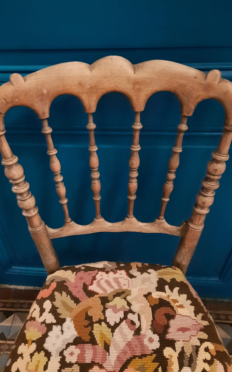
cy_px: 184
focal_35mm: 27
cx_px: 111
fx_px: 273
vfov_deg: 68.4
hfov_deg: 46.0
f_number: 2
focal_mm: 4.6
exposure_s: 1/10
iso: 1000
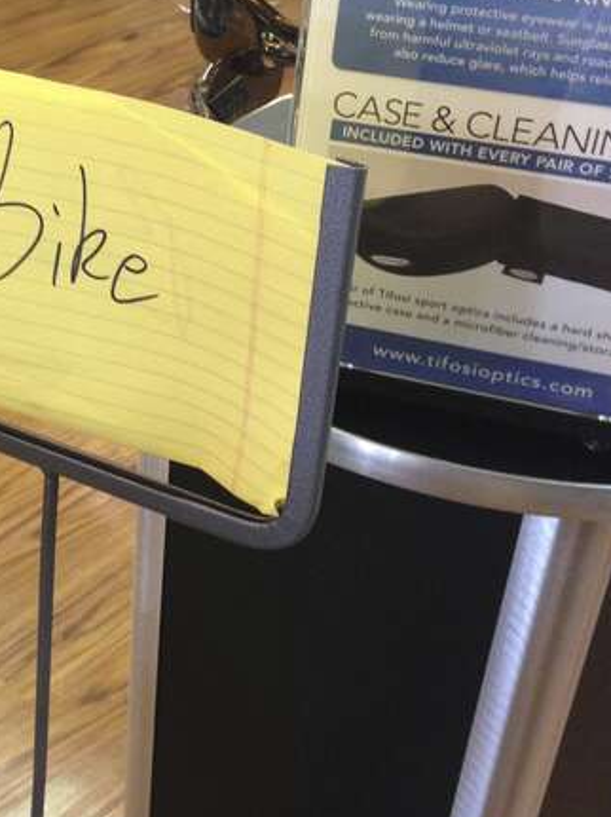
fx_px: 1390
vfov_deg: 32.7
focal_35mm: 59
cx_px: 82
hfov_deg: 24.2
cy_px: 352
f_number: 2.4
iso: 200
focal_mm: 4.13
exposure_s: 1/20
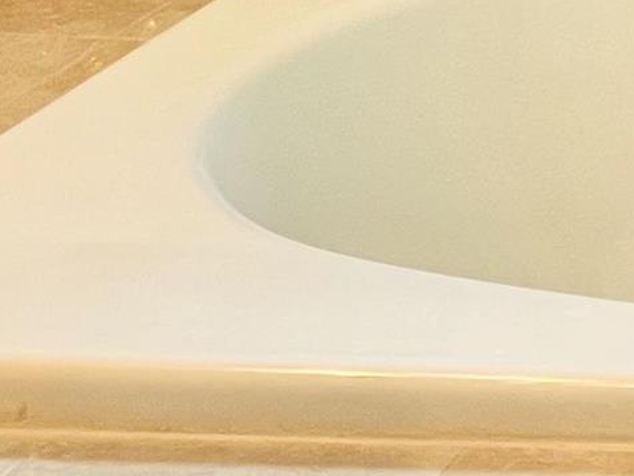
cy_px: -139
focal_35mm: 167
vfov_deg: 8.8
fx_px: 3060
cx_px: 1742
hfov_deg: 9.7
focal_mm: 5.1
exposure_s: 1/60
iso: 100
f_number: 1.6
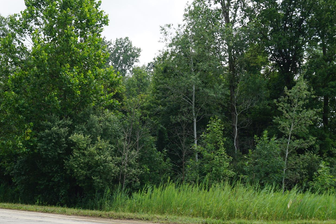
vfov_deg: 25.6
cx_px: 148
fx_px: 492
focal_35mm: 53
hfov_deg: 37.7
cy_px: 126
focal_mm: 25
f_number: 9
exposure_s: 1/100
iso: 100
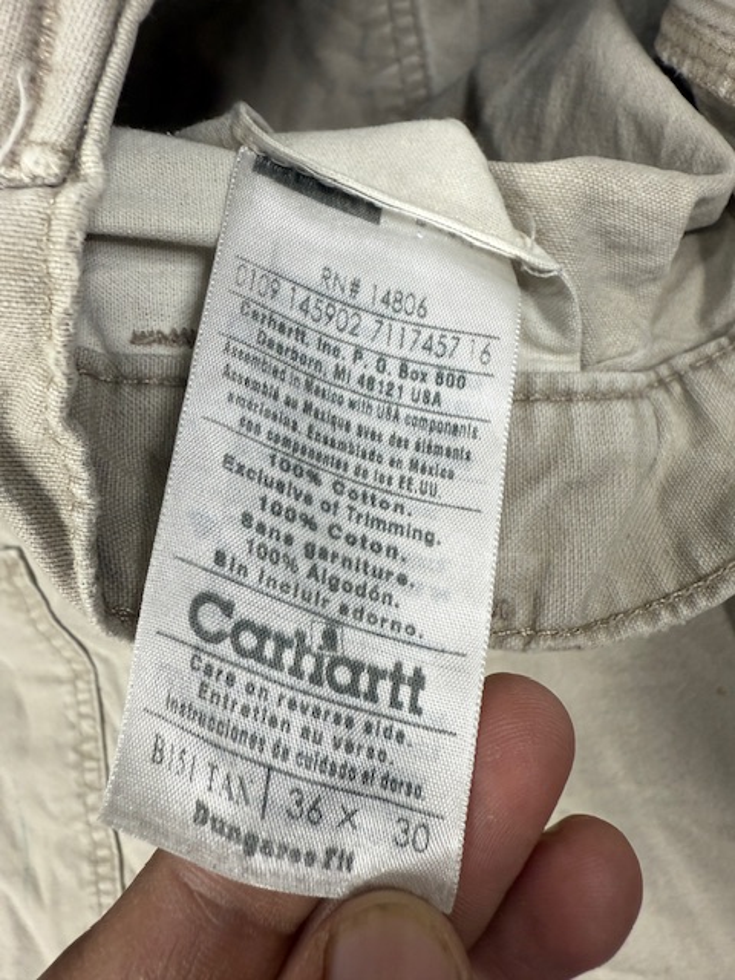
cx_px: 368
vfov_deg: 71.6
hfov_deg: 56.8
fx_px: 679
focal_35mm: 24
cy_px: 490
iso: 160
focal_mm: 2.22
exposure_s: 1/100
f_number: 2.2
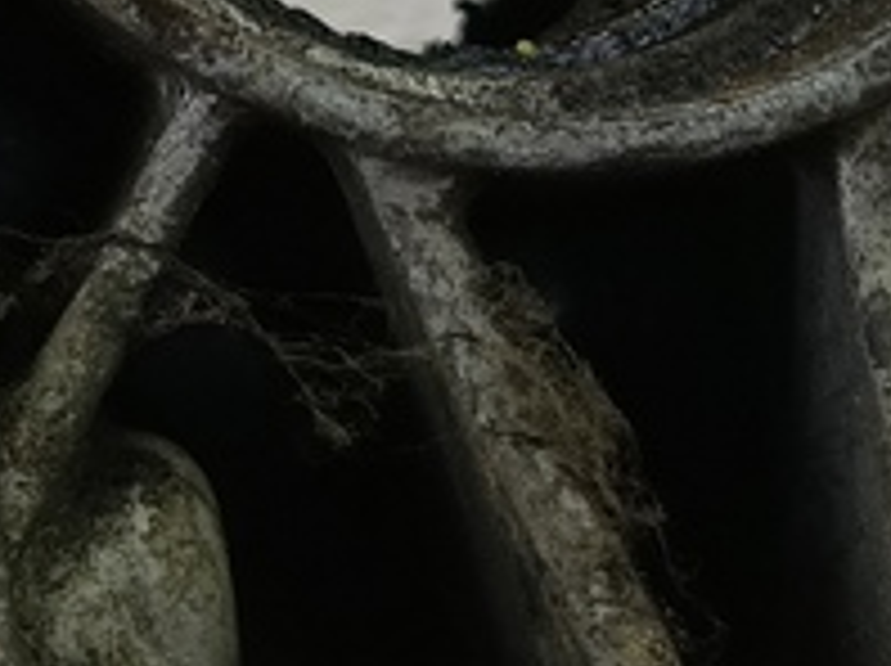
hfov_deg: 16.5
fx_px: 3059
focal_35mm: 119
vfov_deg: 12.4
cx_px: 626
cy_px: 324
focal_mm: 4.11
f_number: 1.6
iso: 113
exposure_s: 1/50
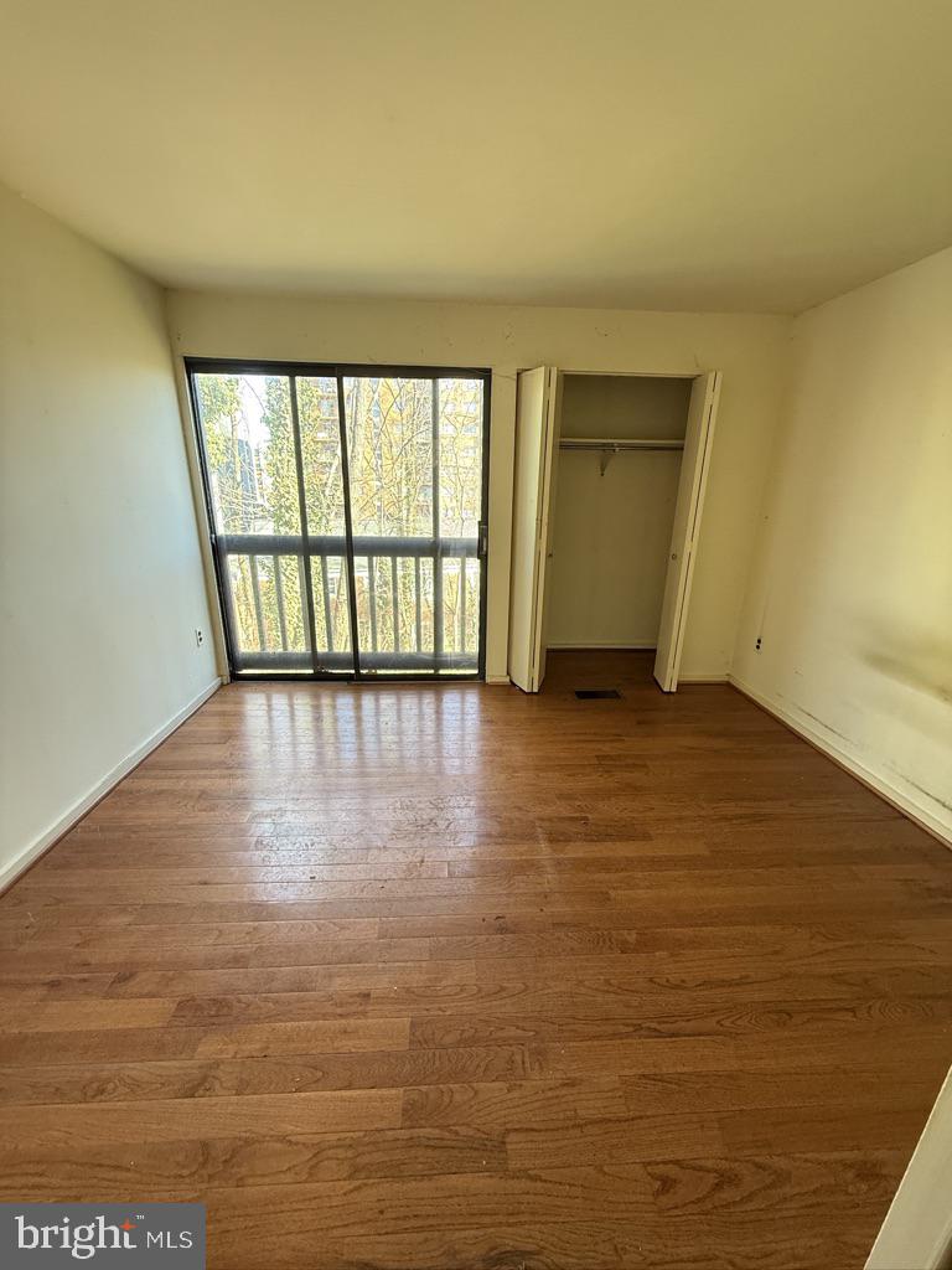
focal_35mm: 14
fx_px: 513
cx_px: 476
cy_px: 635
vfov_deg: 102.1
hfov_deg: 85.7
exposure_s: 1/68
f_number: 2.2
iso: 320
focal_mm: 2.22
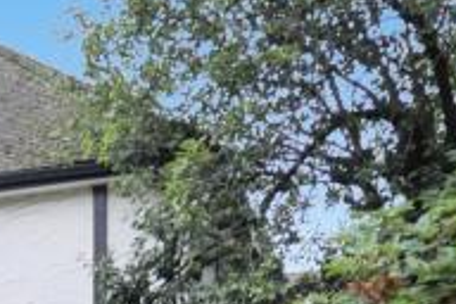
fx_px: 1013
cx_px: 0
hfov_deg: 24.2
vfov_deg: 14.4
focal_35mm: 80
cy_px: 597
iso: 200
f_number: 4.5
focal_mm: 10
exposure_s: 1/80
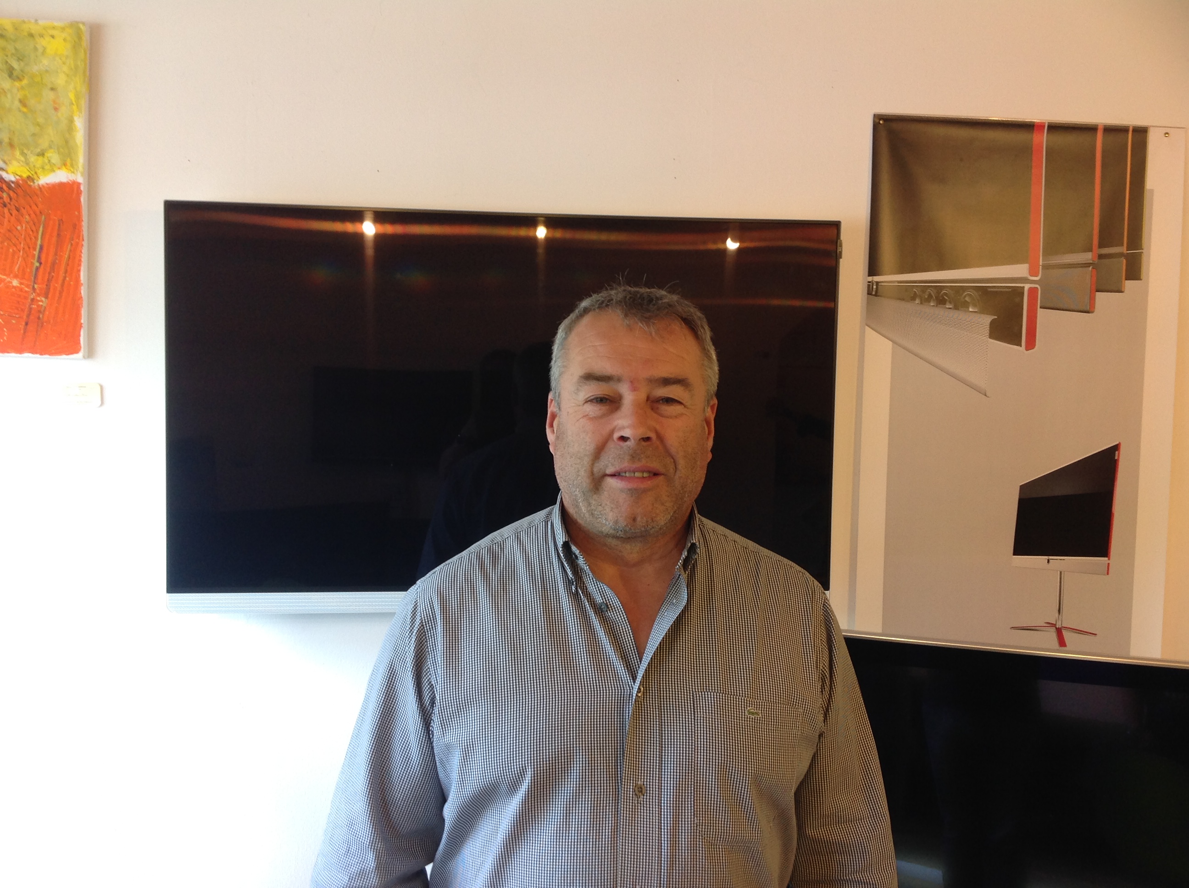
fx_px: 1200
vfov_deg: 40.6
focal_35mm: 35
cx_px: 594
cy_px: 444
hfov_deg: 52.7
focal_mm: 4.28
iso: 80
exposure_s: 1/15
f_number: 2.4
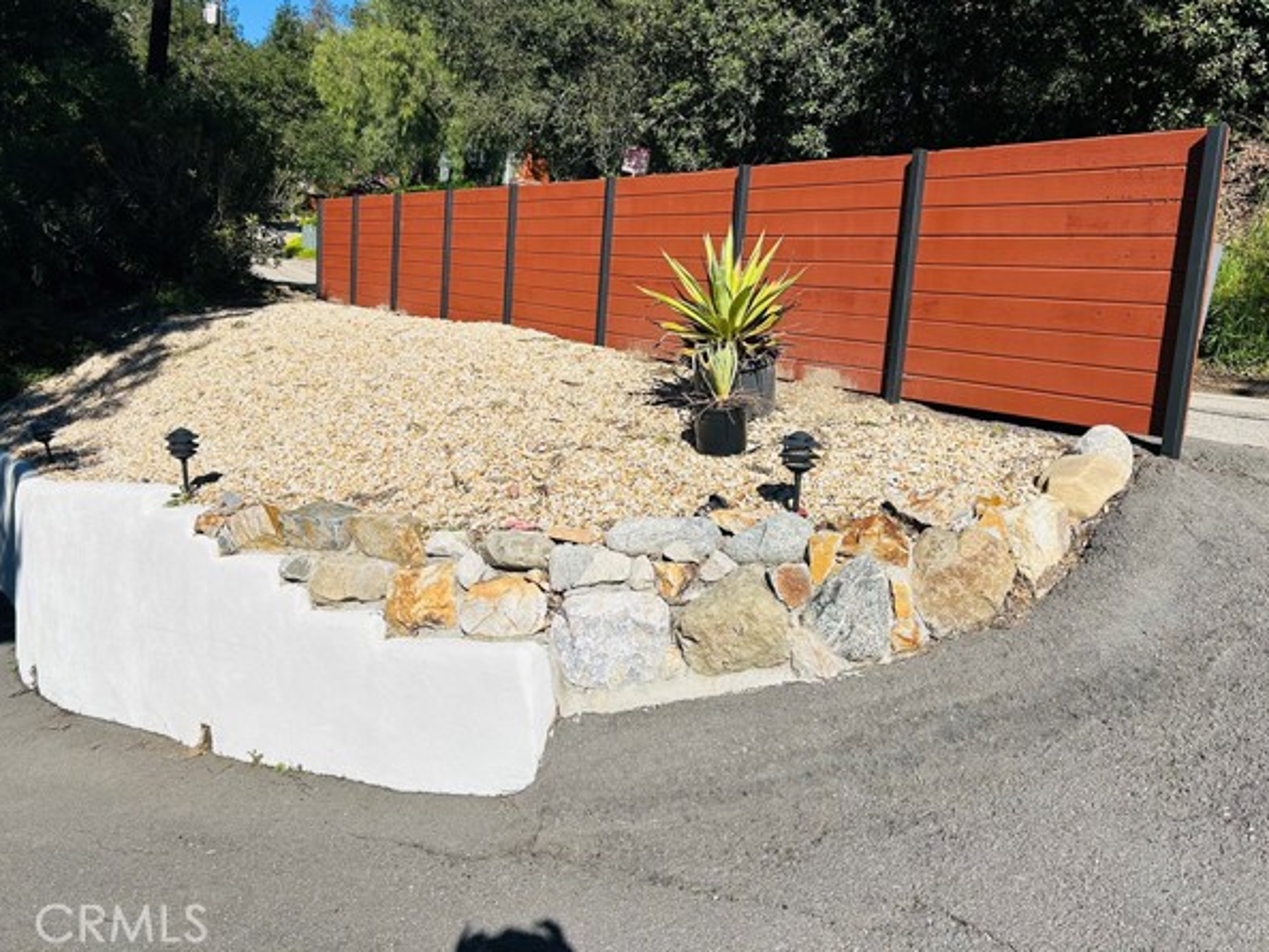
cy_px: 442
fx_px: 1027
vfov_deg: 49.7
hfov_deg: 63.4
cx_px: 617
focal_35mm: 28
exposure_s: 1/8000
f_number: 1.5
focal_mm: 5.7
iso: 50
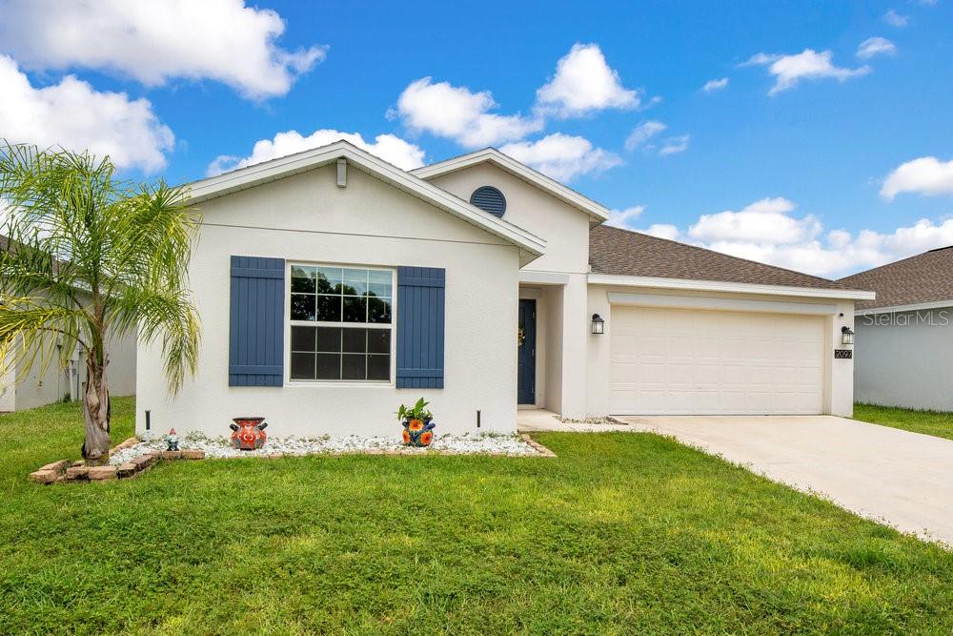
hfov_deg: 96.7
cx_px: 476
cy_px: 318
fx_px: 424
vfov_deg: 73.8
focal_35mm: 16
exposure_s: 1/200
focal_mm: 16
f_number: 10
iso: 100
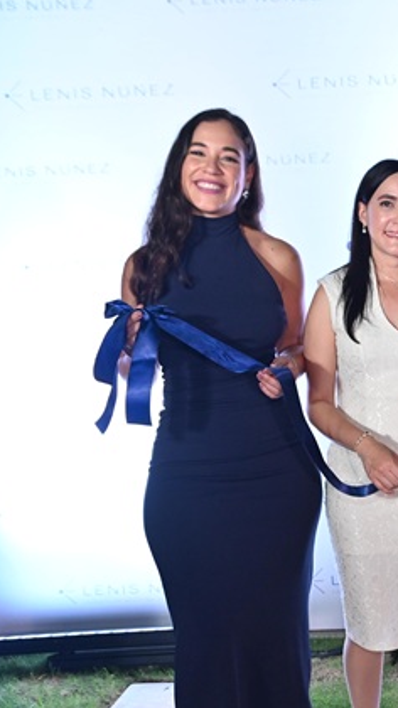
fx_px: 958
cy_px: 354
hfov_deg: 21.2
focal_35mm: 51
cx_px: 524
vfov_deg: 40.6
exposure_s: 1/125
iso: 2500
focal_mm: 32
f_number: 3.5
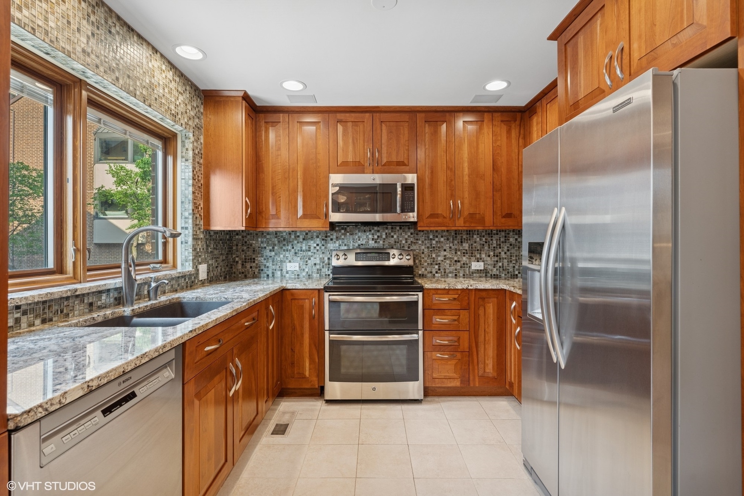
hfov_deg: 96.7
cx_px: 372
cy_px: 248
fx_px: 331
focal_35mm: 16
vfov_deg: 73.7
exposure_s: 1/25
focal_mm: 16
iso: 320
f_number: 8
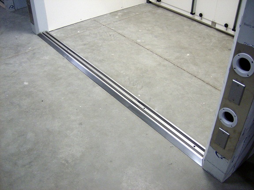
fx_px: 264
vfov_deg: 39.7
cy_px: 95
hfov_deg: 51.4
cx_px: 127
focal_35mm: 36
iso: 184
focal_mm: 6
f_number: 2.8
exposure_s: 1/64
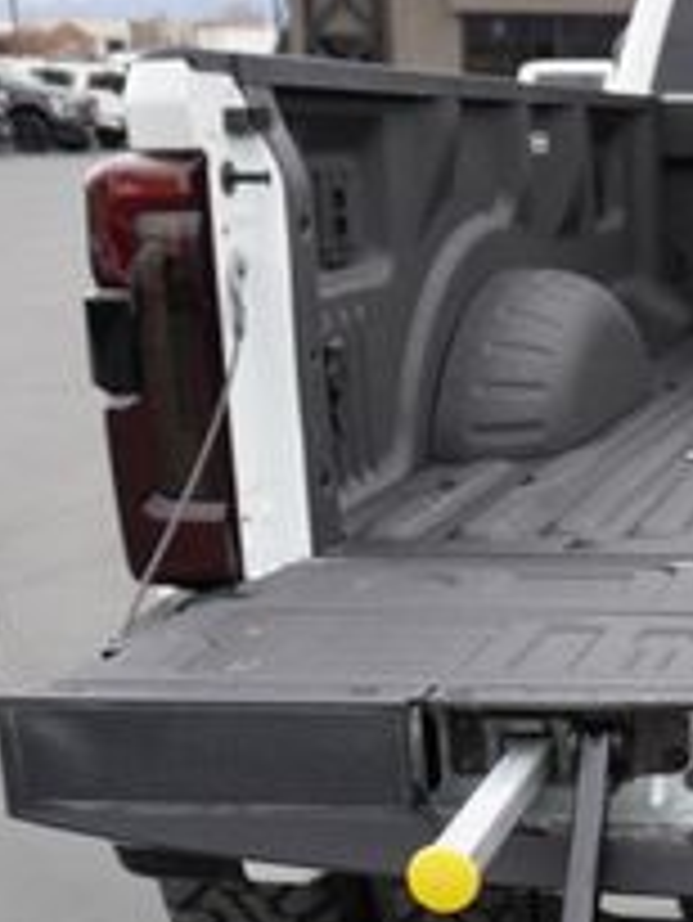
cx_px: 922
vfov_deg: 26.8
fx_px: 1920
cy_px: 657
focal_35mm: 72
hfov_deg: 18.8
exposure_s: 1/60
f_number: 4
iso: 100
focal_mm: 16
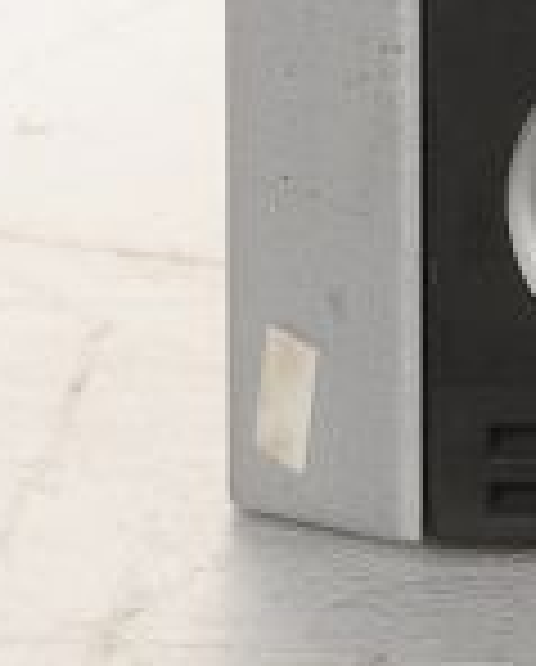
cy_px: -1251
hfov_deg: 5.3
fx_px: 5634
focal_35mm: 285
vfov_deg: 6.3
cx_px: 1036
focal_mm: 50
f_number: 14
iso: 320
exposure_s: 1/160
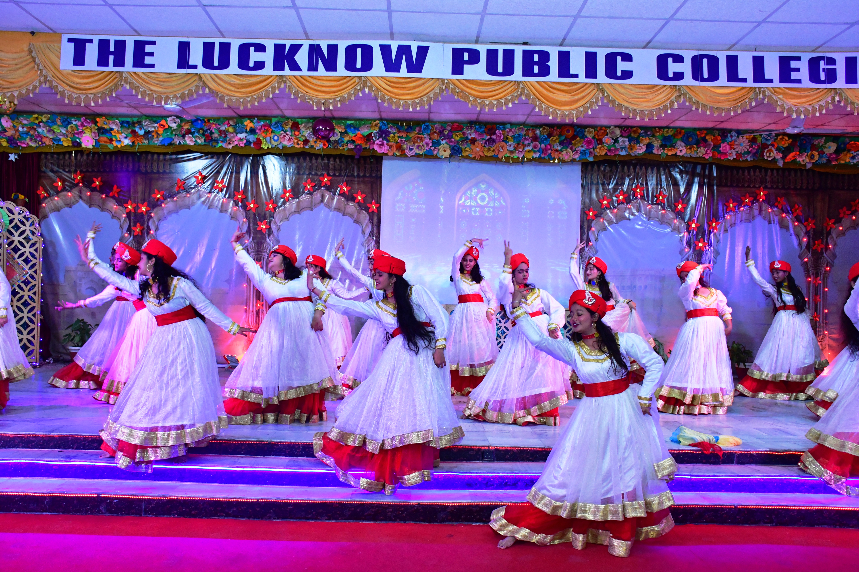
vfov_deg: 43.6
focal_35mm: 30
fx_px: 716
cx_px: 430
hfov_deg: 61.9
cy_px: 286
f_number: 6.3
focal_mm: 20
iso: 2000
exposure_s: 1/160
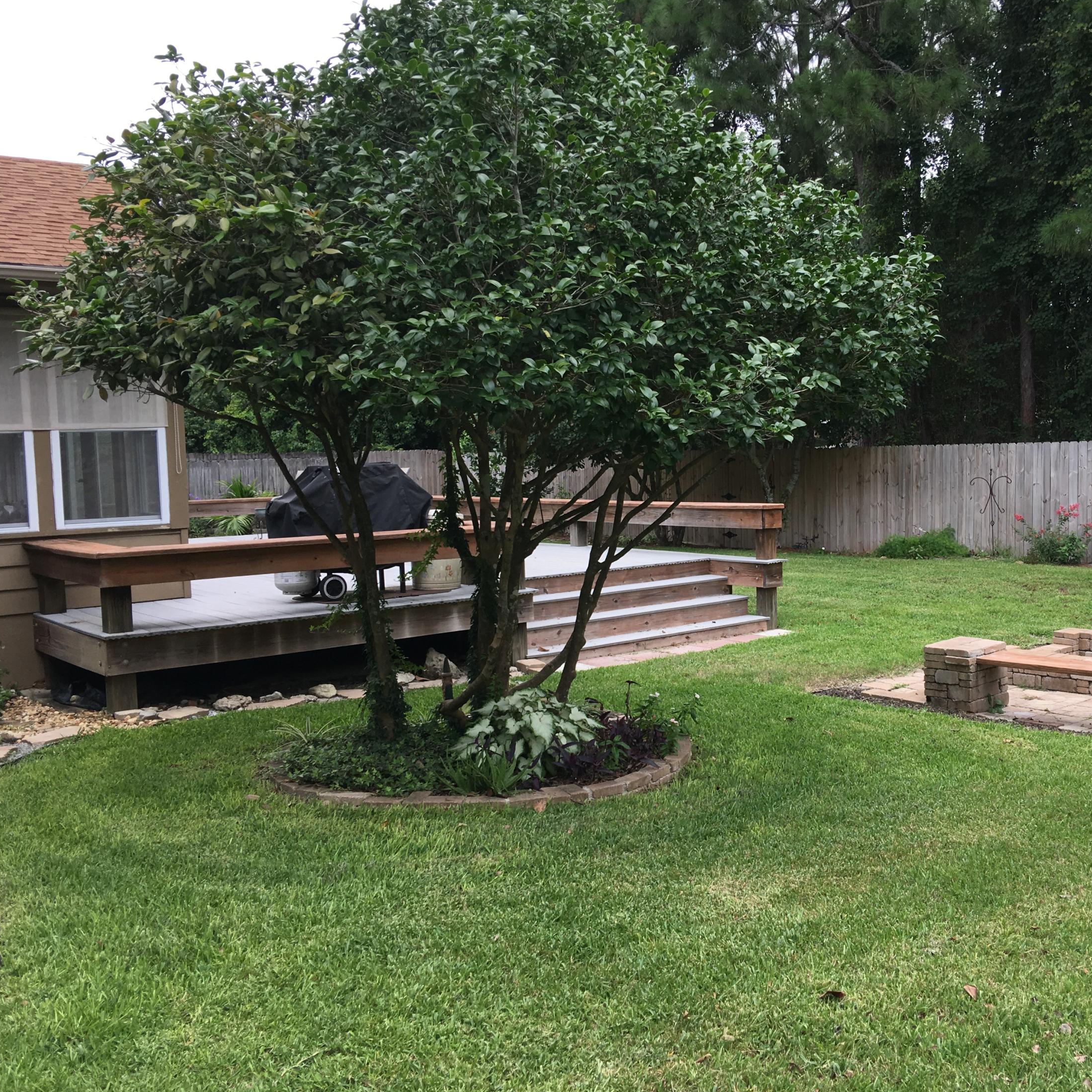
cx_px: 726
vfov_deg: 47.2
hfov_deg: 46.5
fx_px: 1249
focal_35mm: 35
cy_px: 548
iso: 25
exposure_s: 1/377
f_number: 2.2
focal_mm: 4.15
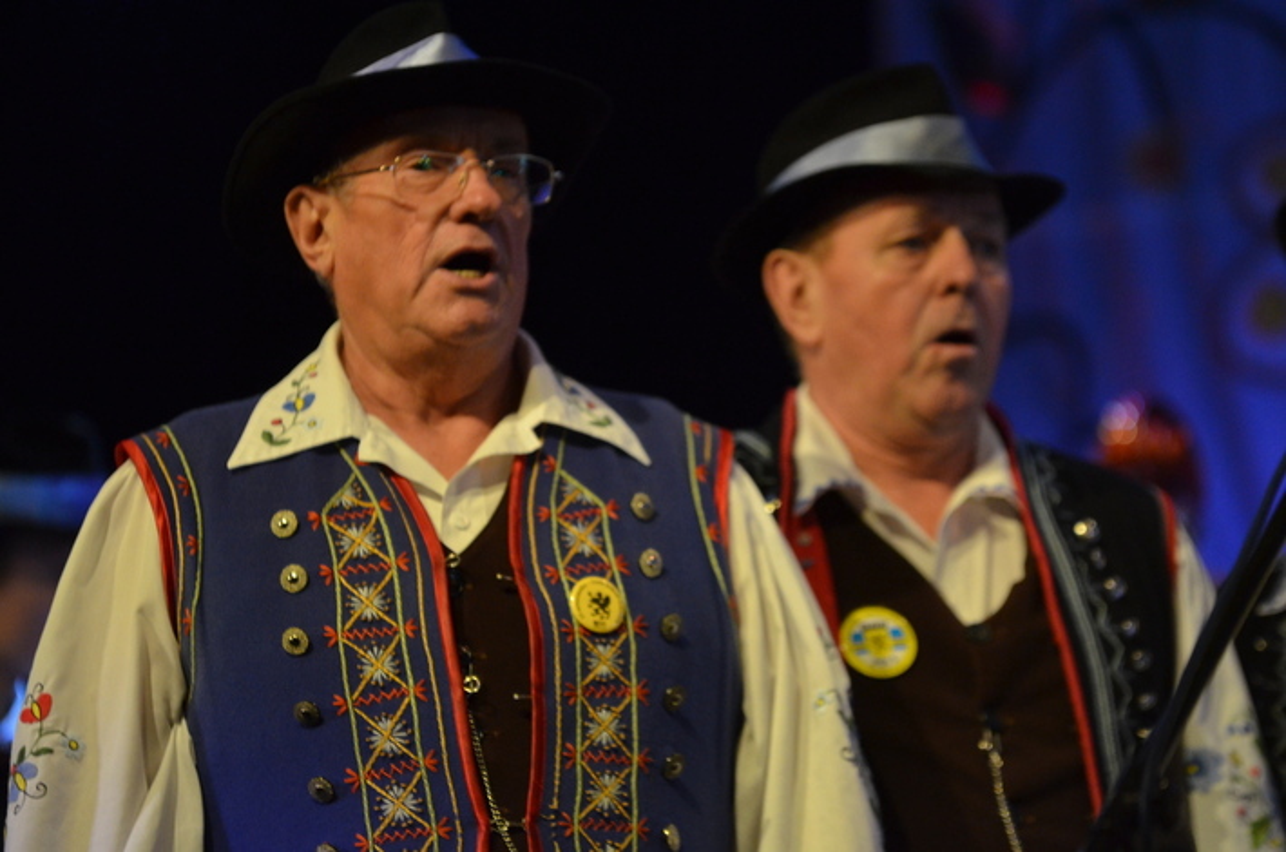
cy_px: 426
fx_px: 10693
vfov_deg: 4.6
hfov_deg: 6.9
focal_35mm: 300
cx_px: 643
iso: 1600
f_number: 2.8
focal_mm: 200
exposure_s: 1/400
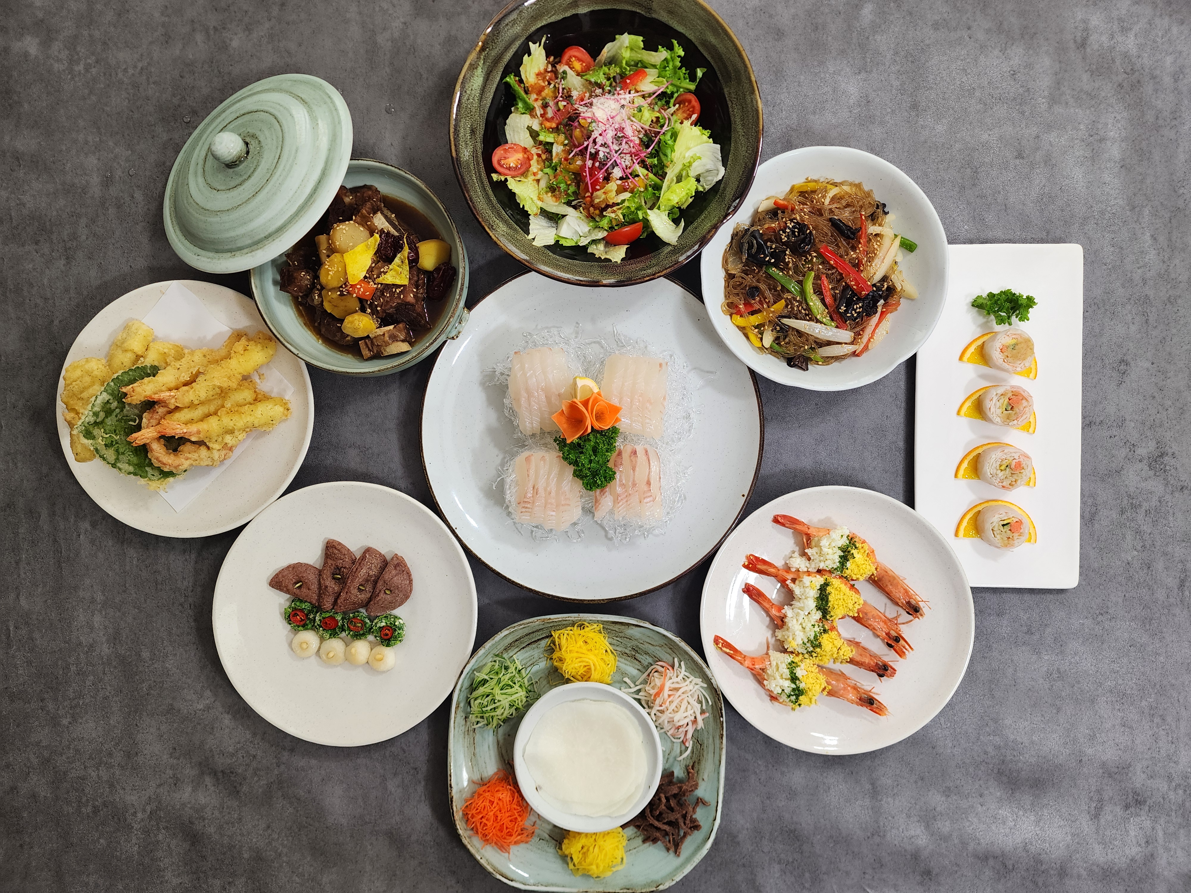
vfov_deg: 58.9
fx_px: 791
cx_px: 596
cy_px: 446
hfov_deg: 73.9
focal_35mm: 23
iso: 125
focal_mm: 6.4
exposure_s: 1/120
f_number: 1.8
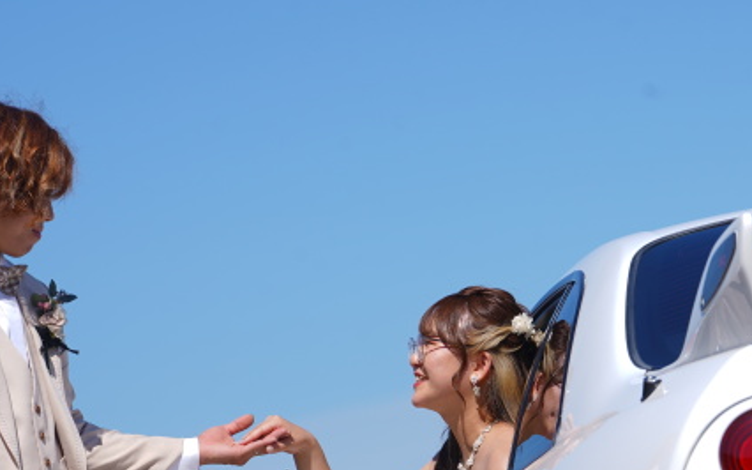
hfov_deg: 8.4
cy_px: 367
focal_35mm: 249
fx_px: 5102
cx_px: 447
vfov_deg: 5.3
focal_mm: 130
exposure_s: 1/200
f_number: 8
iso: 50
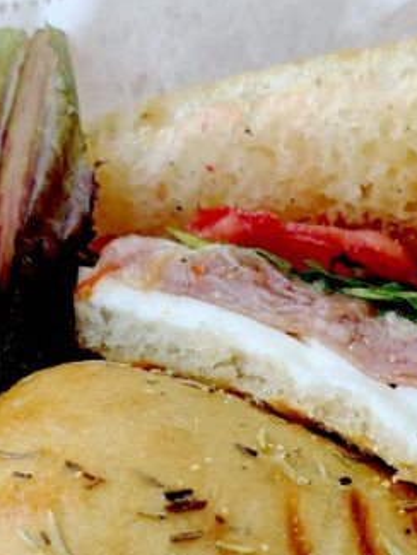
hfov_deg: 17.3
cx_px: 270
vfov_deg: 22.9
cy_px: 376
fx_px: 1364
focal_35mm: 85
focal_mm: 4.75
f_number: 1.65
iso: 100
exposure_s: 1/243
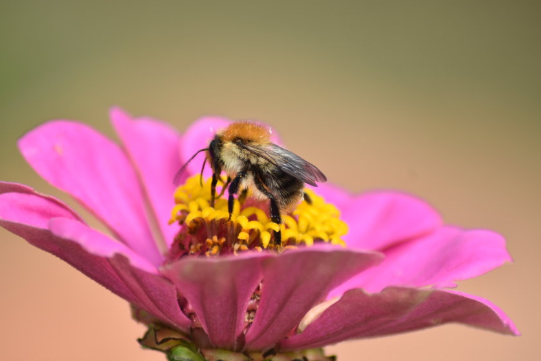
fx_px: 6795
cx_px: 270
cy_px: 180
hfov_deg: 4.6
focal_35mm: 452
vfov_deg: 3.0
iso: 125
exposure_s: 1/200
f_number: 8
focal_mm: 300
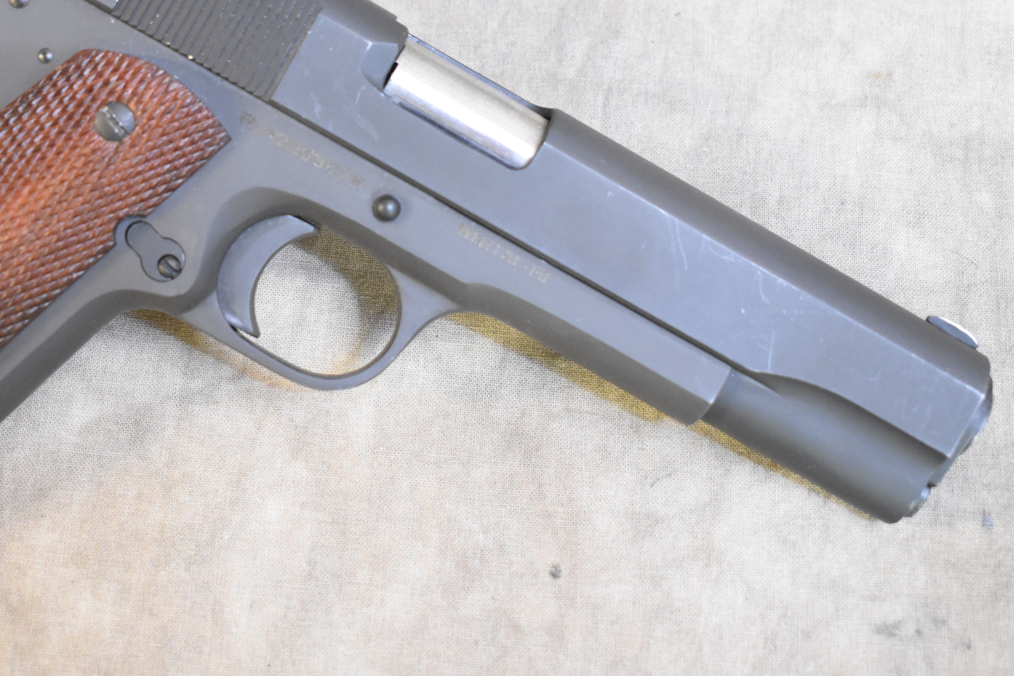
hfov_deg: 28.2
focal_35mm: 71
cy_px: 213
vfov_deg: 19.1
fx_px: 2000
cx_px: 312
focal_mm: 34
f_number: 4.5
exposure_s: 1/25
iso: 3200
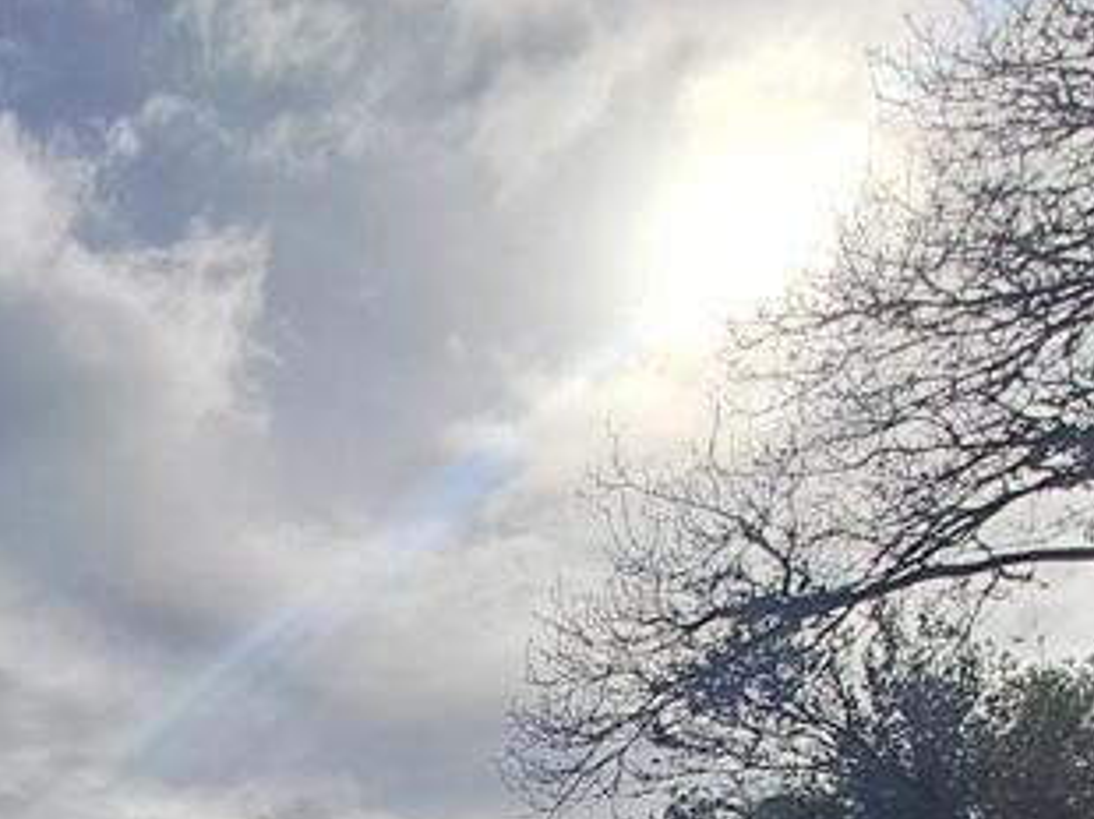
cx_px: -289
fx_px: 1358
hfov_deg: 33.5
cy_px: 1341
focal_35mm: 43
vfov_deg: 23.6
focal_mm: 1.42
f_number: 2.2
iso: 40
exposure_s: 1/4878
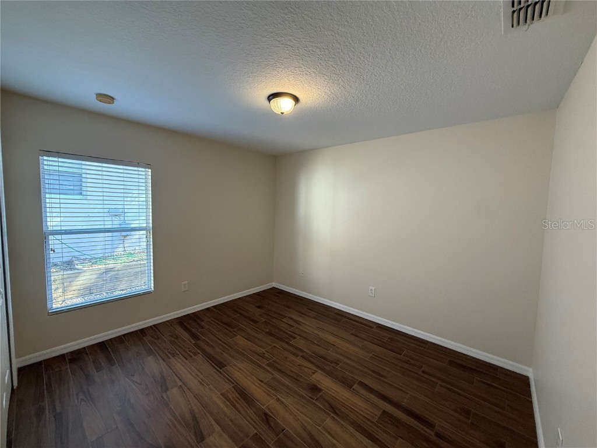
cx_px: 298
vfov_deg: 85.7
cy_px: 224
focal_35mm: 14
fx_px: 241
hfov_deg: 102.1
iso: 320
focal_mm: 2.22
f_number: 2.2
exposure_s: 1/60
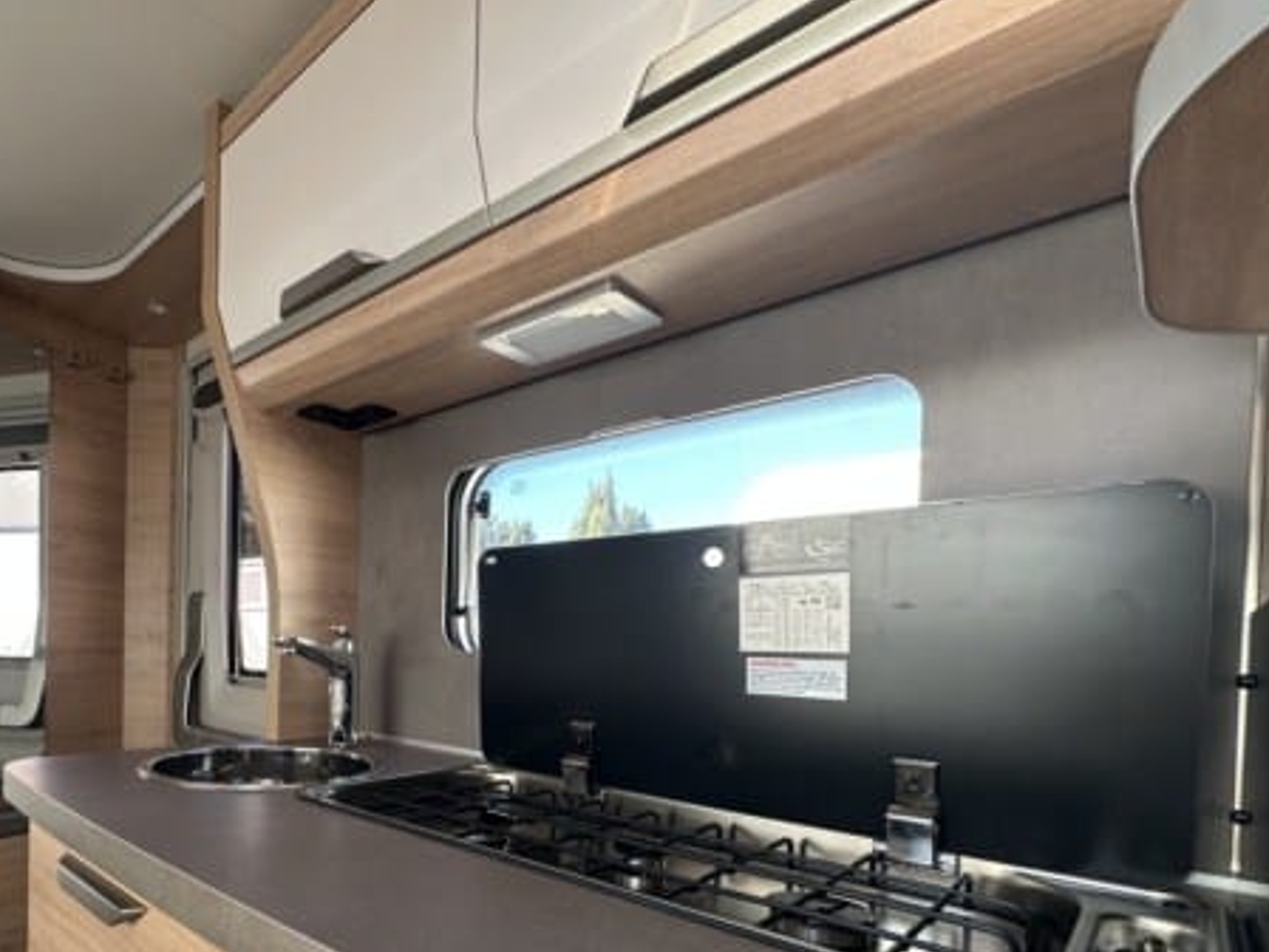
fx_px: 733
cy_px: 657
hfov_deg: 78.4
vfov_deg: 63.8
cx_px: 397
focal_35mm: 20
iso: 125
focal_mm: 2.22
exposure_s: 1/99
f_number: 2.2
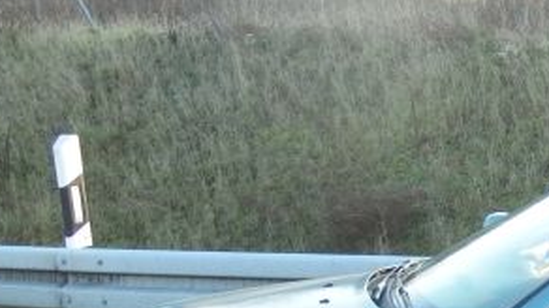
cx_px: 517
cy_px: 470
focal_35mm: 84
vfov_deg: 13.5
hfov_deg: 24.4
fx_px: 1222
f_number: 2.5
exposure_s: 1/160
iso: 100
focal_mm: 4.7
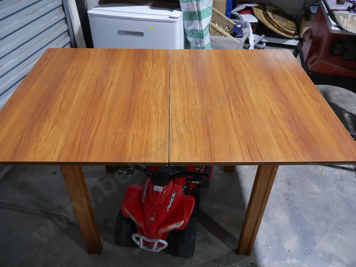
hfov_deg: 63.4
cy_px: 134
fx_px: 288
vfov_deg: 49.8
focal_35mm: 28
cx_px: 178
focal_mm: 14
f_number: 3.5
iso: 400
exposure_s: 1/60
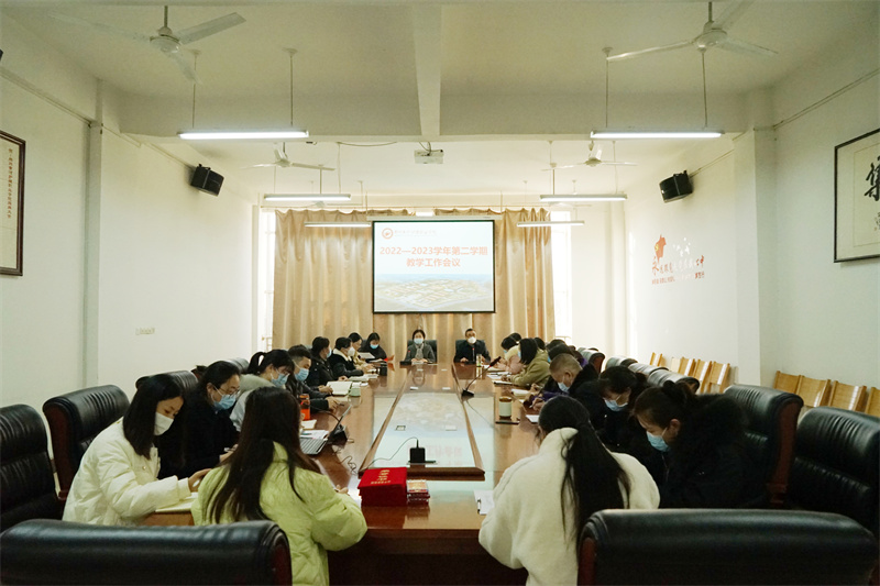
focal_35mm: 24
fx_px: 587
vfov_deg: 53.1
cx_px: 440
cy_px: 293
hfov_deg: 73.8
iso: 4000
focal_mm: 24
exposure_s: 1/125
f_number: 7.1
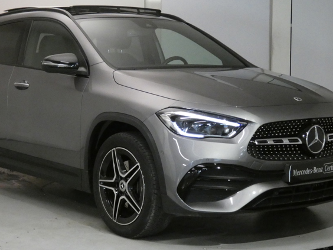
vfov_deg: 18.9
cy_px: 113
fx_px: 750
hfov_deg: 25.0
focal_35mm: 78
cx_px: 144
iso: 1250
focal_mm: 9.9
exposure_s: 1/80
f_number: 4
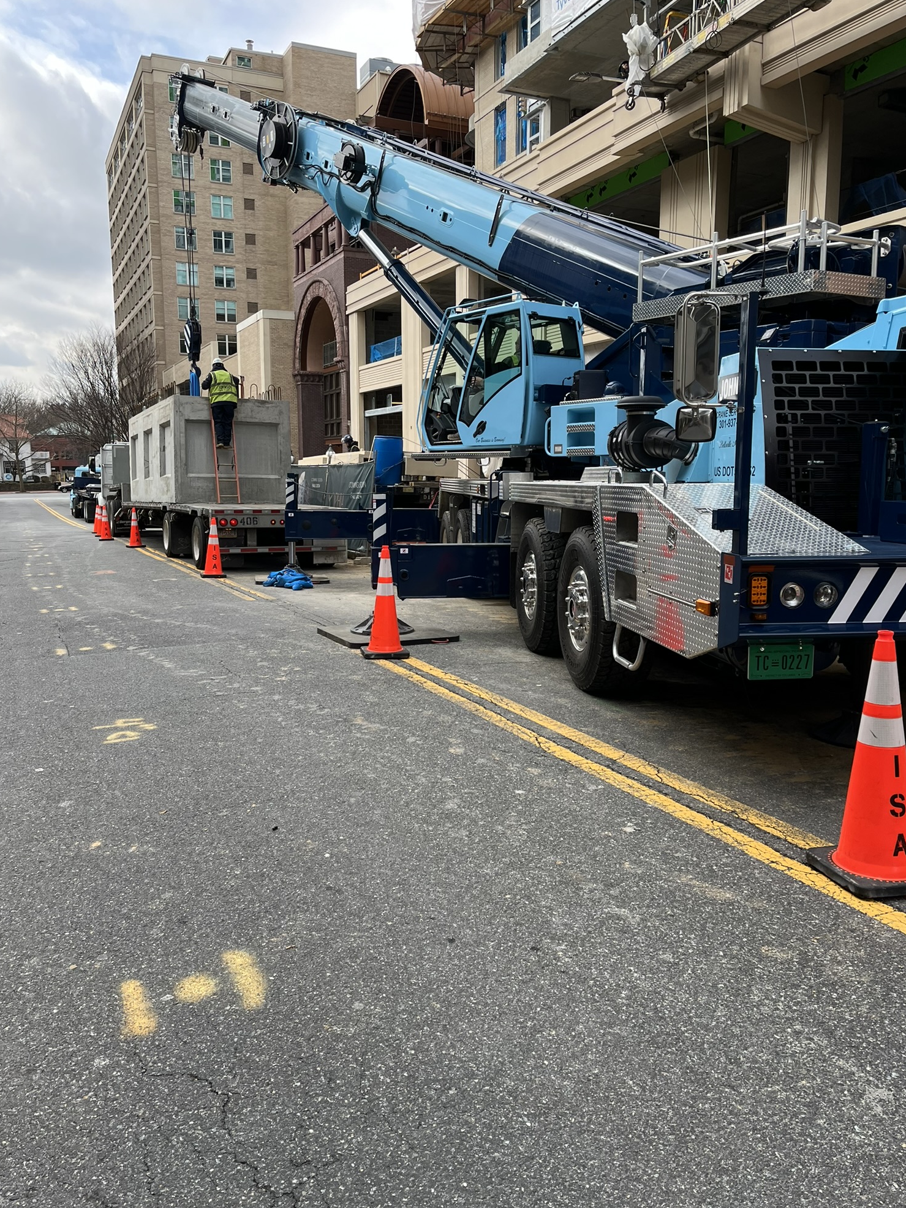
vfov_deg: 65.3
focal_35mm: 27
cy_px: 581
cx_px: 453
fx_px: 942
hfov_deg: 51.4
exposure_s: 1/615
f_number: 1.6
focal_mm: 5.1
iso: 50
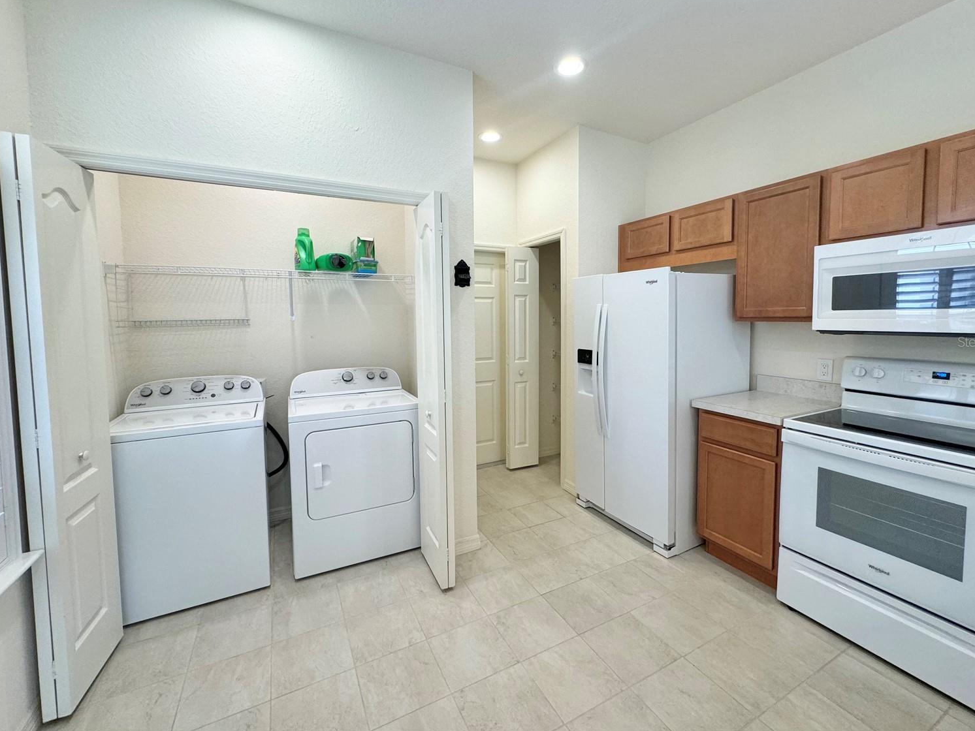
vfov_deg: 81.6
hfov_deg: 98.2
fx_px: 423
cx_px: 497
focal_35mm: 15
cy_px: 341
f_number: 2.2
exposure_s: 1/120
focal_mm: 2.22
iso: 160
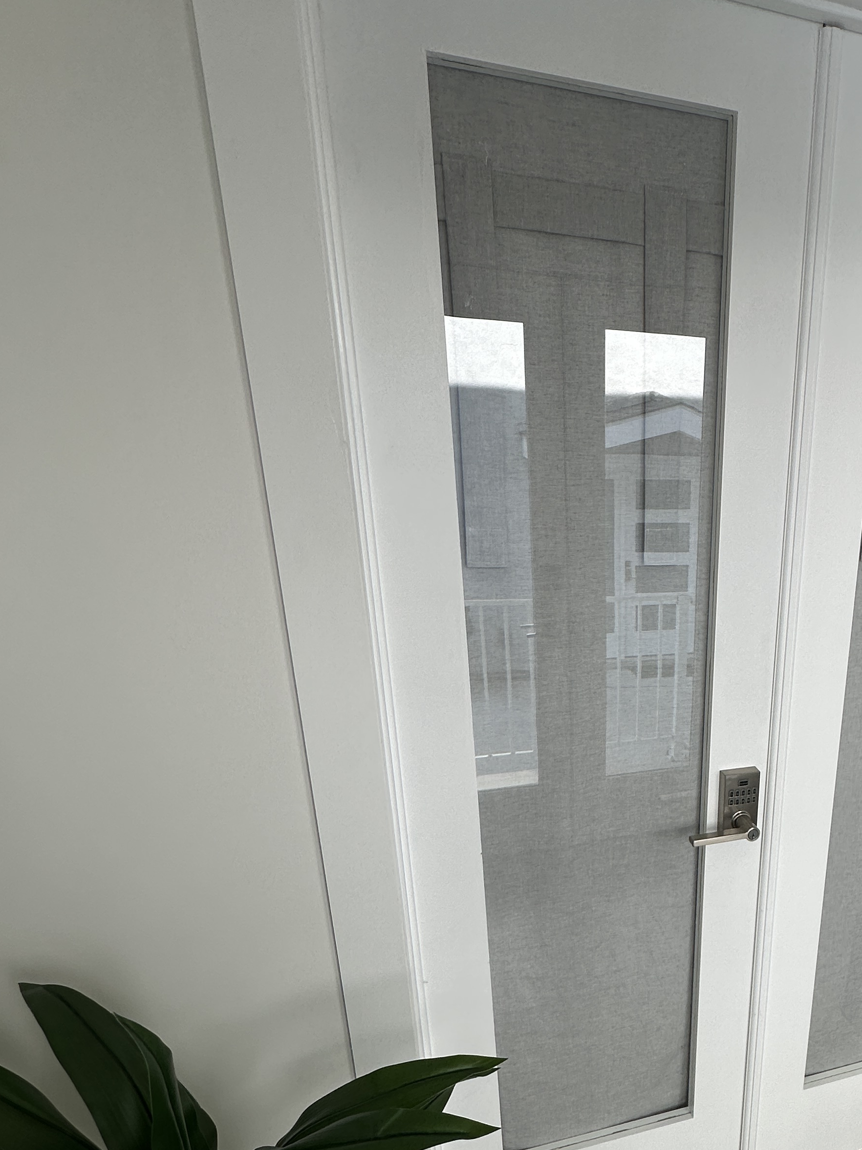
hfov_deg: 52.9
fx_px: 797
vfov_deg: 69.9
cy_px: 750
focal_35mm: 24
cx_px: 695
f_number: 2.2
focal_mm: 2.22
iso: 40
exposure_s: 1/218
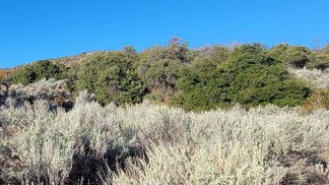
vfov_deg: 41.3
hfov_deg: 58.5
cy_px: 74
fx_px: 244
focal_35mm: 28
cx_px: 36
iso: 50
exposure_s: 1/892
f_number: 2.2
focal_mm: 2.2
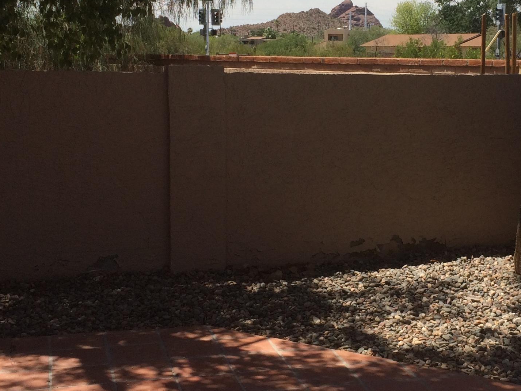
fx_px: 918
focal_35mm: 61
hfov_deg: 31.4
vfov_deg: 24.0
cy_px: 155
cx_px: 349
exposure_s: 1/2283
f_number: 2.2
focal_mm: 4.15
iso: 32
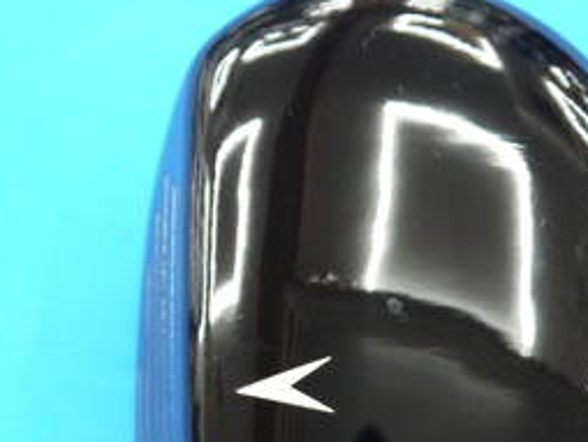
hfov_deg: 15.0
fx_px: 2227
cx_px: 301
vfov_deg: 11.3
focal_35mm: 131
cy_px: 412
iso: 800
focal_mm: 26
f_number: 4.7
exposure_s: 1/60
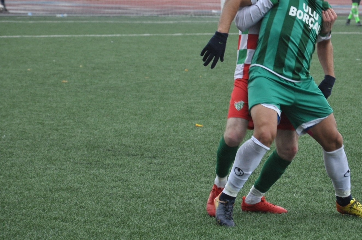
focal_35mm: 255
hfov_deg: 8.1
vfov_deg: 5.4
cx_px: 275
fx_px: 2559
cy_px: 72
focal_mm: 105
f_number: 5.6
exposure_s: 1/200
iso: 800
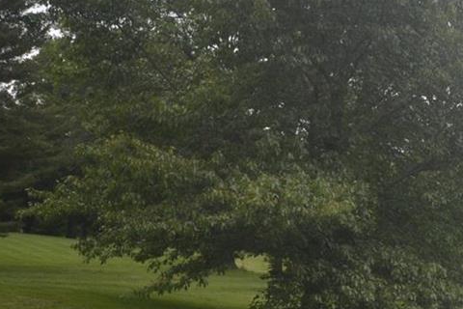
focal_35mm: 100
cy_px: 213
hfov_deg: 18.1
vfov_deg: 13.7
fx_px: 1286
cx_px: 702
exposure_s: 1/125
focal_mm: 20
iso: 160
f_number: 5.6
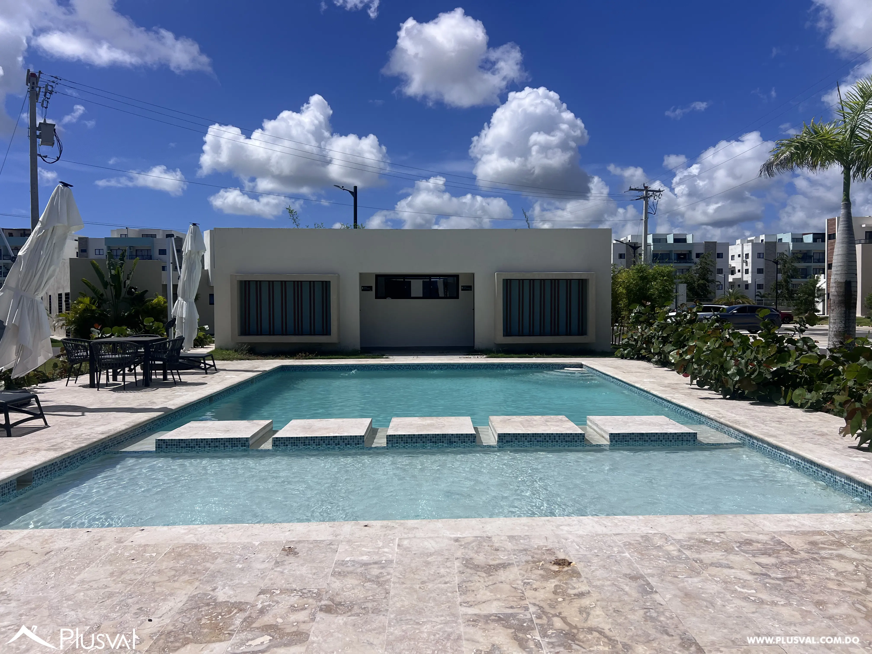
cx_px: 436
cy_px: 327
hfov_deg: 67.3
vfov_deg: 53.1
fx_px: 655
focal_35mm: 26
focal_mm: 5.7
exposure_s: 1/11364
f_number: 1.5
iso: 50
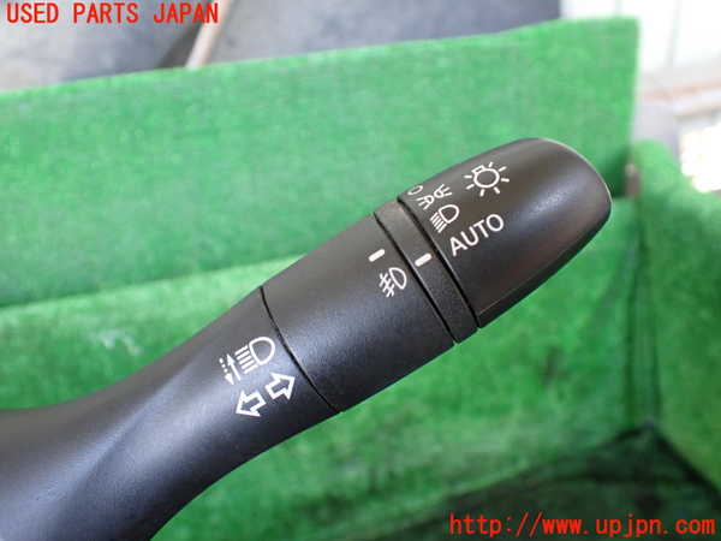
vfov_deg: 46.8
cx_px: 360
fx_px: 625
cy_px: 270
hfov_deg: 60.0
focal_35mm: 30
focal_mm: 5.4
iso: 640
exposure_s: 1/125
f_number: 2.3
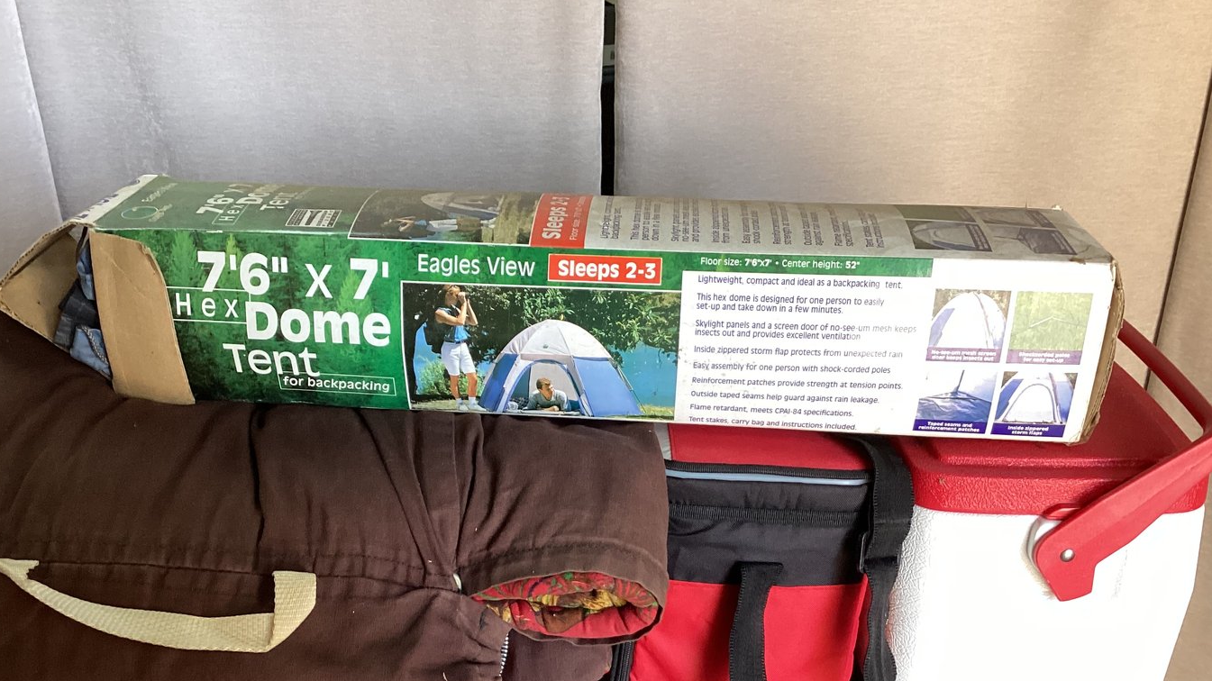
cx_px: 583
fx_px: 1221
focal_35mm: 38
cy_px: 493
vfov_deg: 30.7
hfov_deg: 52.8
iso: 125
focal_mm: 3.3
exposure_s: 1/60
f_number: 2.4
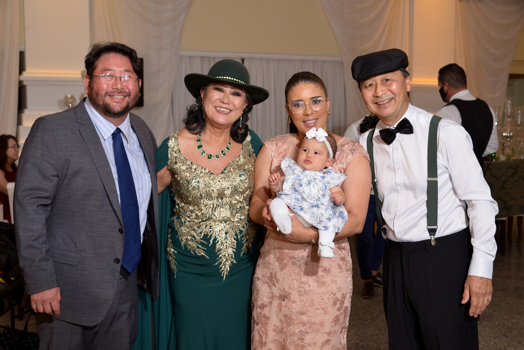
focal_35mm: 48
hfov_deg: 41.1
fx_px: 699
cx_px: 262
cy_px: 175
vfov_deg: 28.1
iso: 1600
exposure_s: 1/100
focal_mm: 48
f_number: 6.3
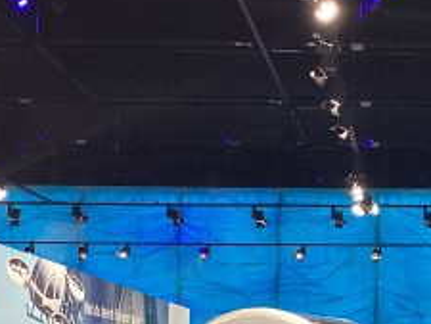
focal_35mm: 90
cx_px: 417
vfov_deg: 16.1
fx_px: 1121
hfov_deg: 21.1
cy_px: 318
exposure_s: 1/100
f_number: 2.4
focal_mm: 3.3
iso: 100
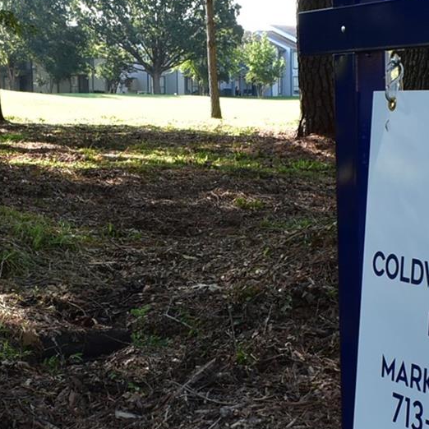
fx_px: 1262
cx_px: 194
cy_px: 261
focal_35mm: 90
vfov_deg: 19.3
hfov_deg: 19.3
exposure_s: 1/100
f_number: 9
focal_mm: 18
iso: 400
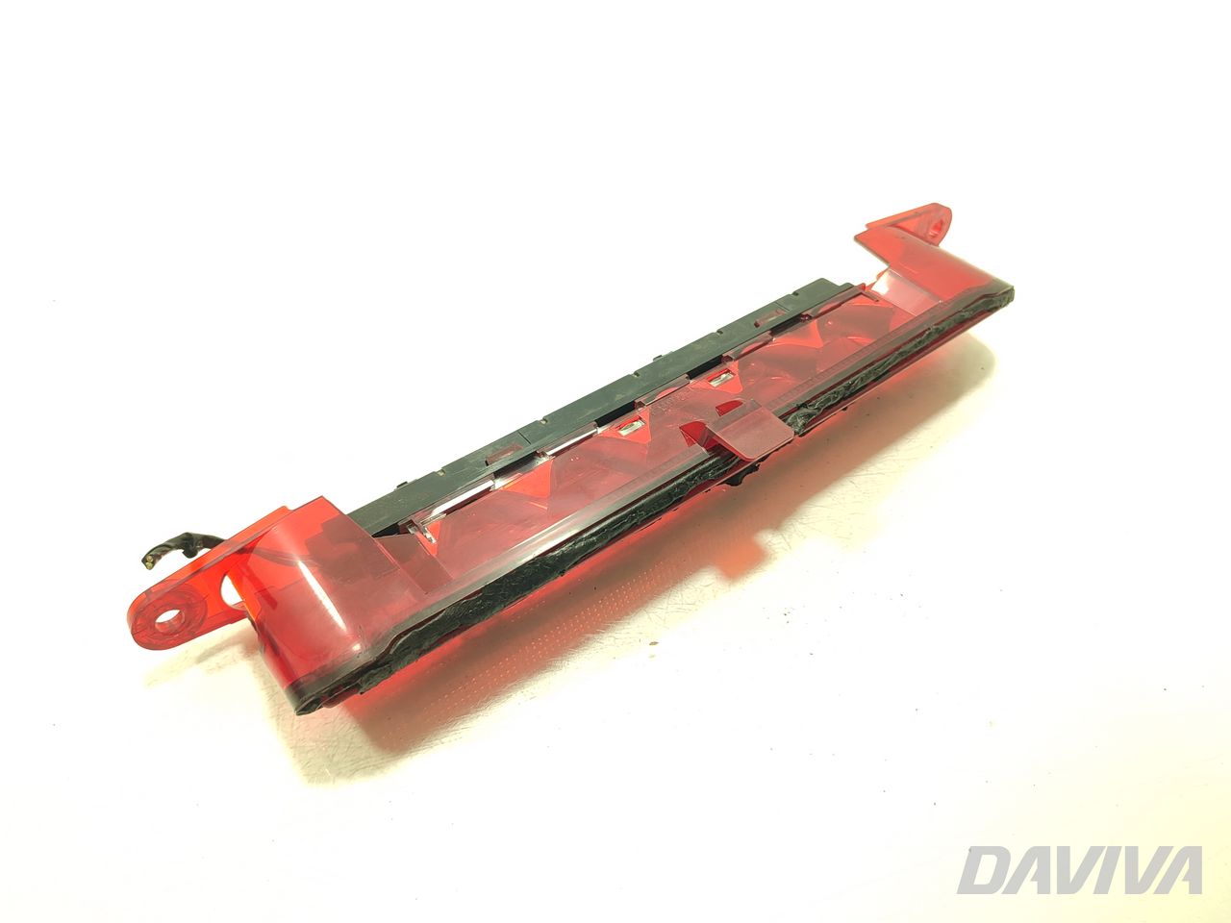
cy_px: 462
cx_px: 616
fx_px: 853
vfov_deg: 56.8
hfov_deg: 71.6
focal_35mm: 24
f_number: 1.89
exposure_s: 1/100
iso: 200
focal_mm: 5.89
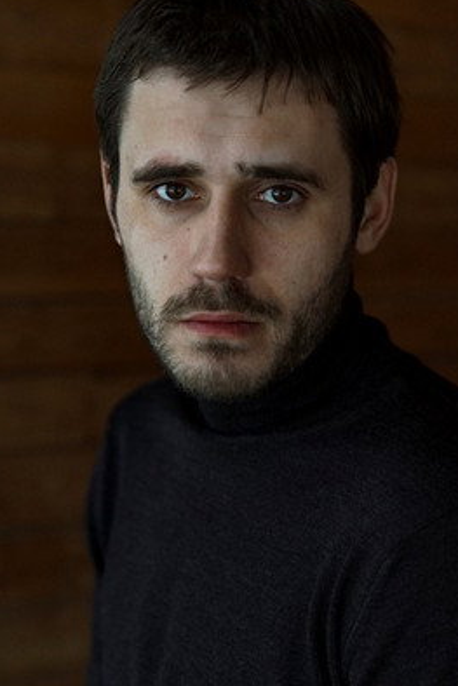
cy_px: 341
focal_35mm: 80
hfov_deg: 17.1
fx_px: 1525
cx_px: 244
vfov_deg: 25.4
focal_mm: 70
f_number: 4
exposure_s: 1/200
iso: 640
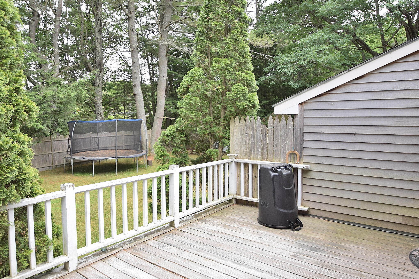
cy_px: 126
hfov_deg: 70.6
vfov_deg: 50.6
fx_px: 295
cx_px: 189
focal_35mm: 25
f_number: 5.6
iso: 400
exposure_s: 1/125
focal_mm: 11.5
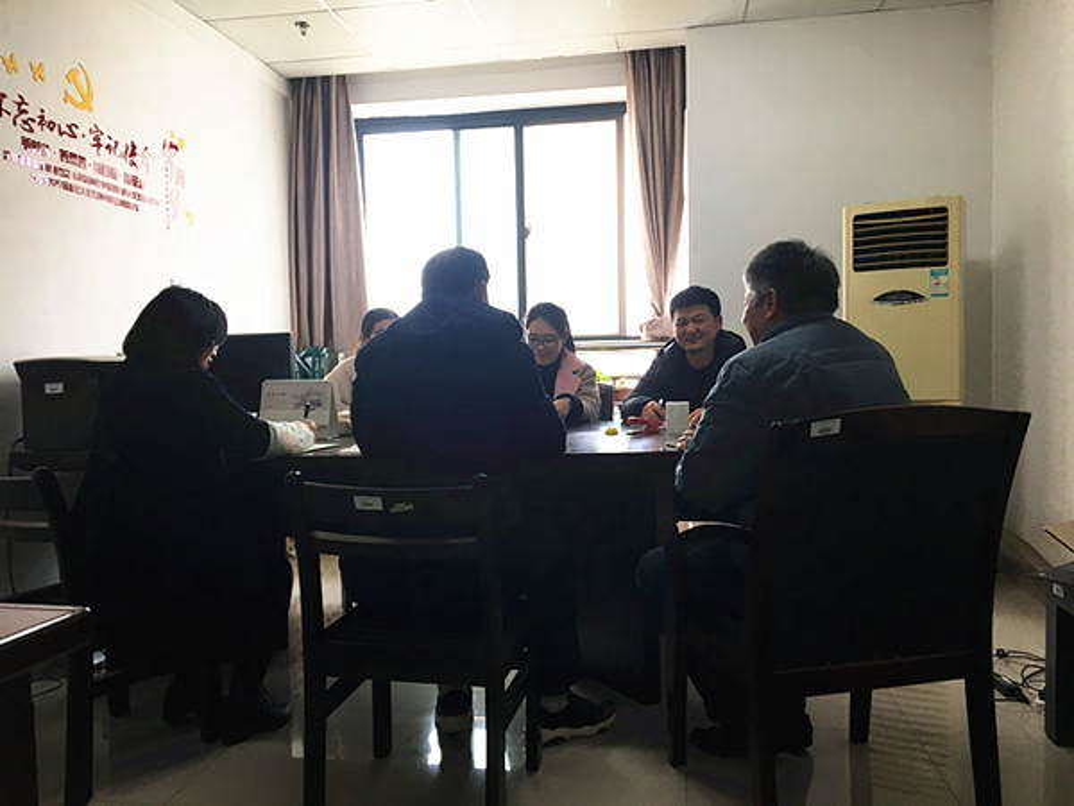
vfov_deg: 48.2
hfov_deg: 61.7
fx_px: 900
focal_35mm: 29
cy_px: 403
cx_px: 537
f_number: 2.2
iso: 32
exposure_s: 1/33
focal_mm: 4.15
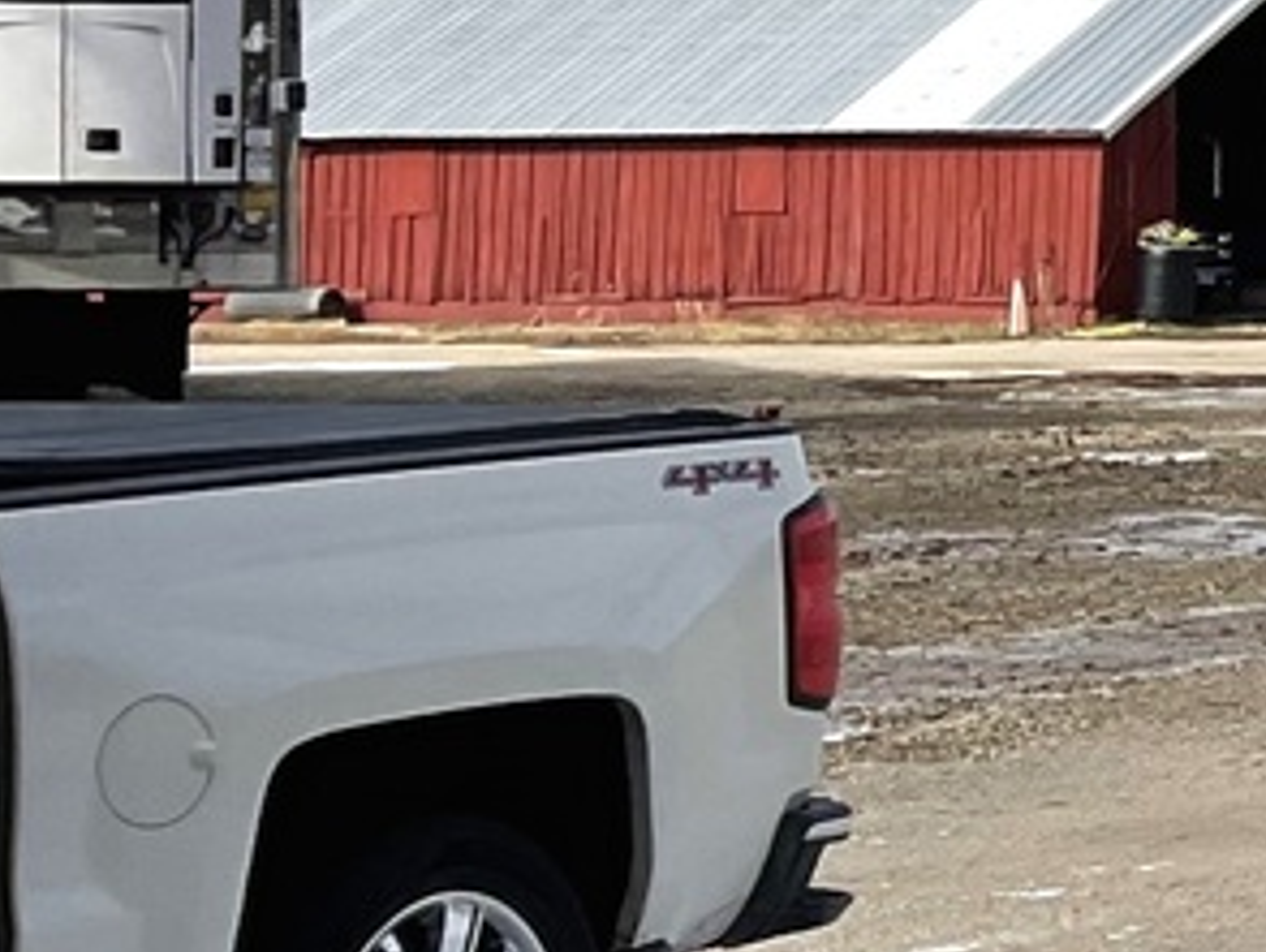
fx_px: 5198
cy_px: 181
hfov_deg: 11.4
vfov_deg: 10.4
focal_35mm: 142
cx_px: 3083
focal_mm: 3
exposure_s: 1/2801
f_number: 1.8
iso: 16
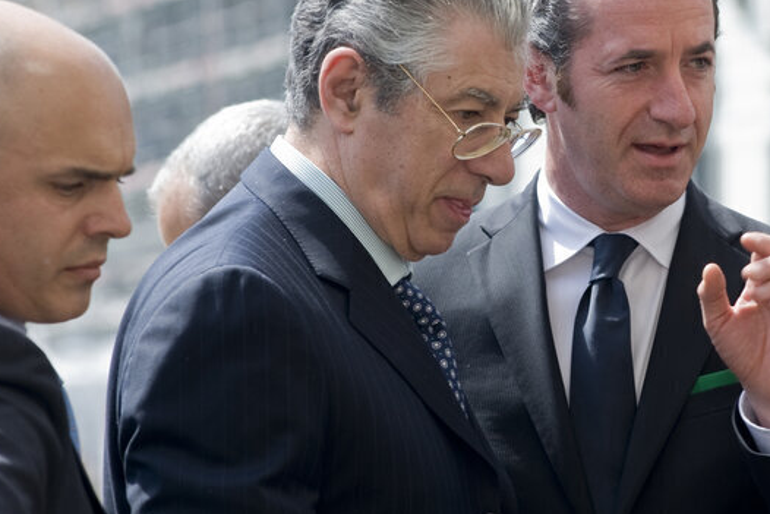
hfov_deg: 6.9
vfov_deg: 4.6
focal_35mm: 298
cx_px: 641
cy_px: 205
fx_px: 6375
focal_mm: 145
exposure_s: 1/200
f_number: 7.1
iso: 200
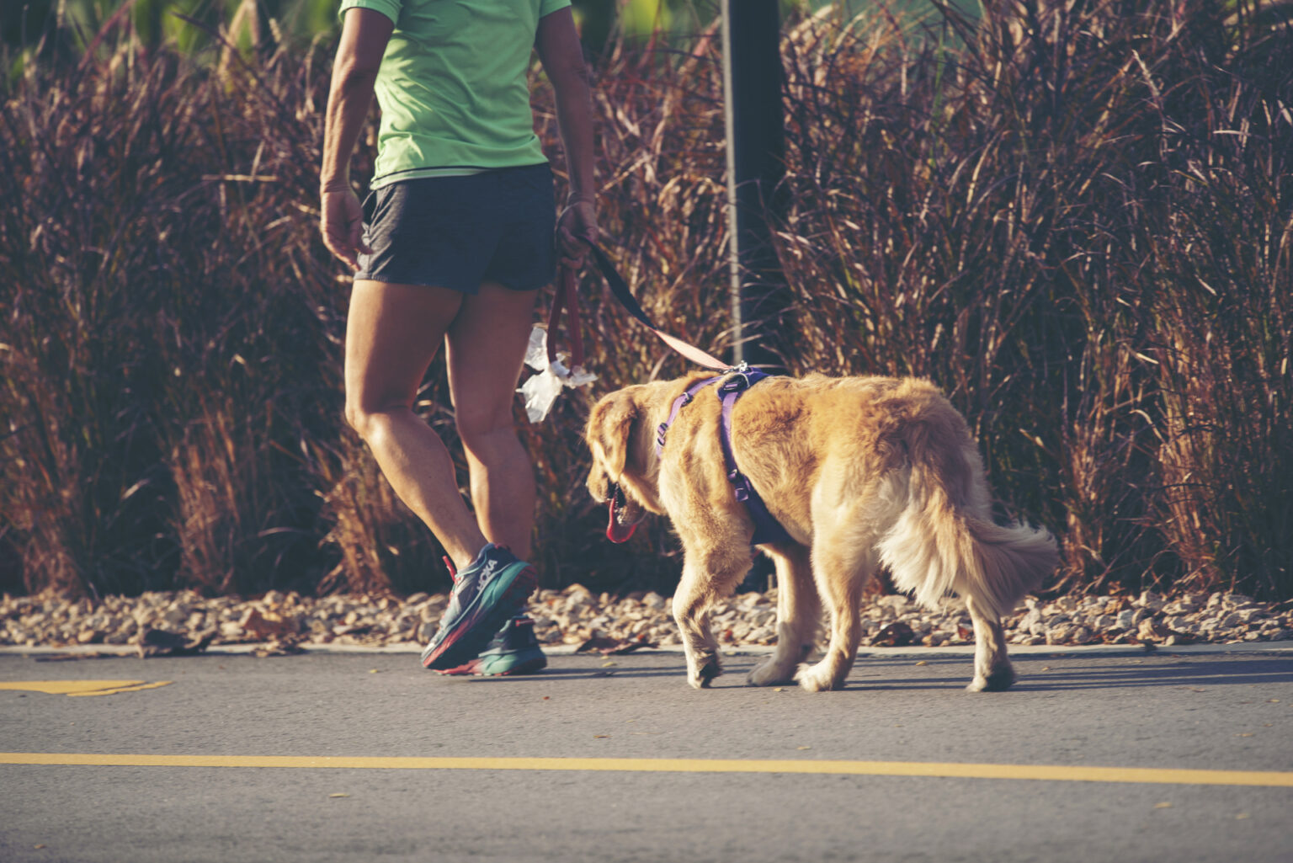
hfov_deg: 6.9
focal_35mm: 300
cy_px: 432
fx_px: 10777
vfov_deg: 4.6
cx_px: 646
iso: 50
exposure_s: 1/400
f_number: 4
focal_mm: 300
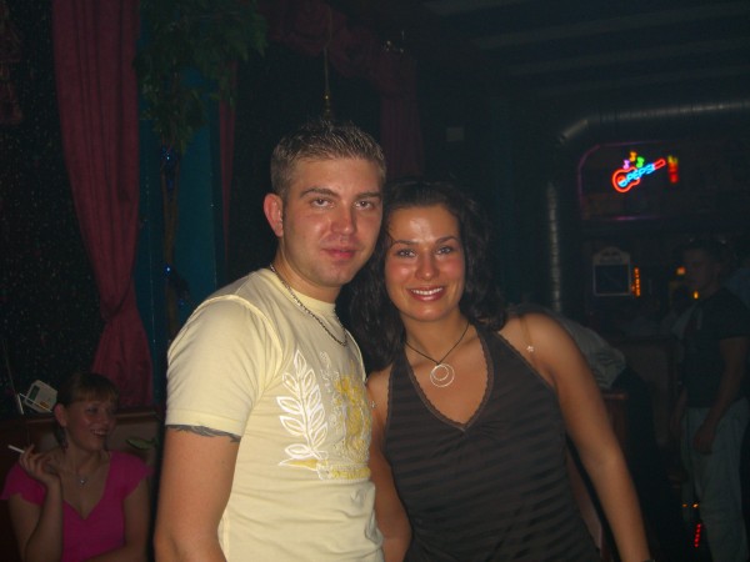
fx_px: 823
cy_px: 281
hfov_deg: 49.0
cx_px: 375
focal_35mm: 38
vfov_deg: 37.7
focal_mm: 7.9
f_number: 2.8
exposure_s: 1/60
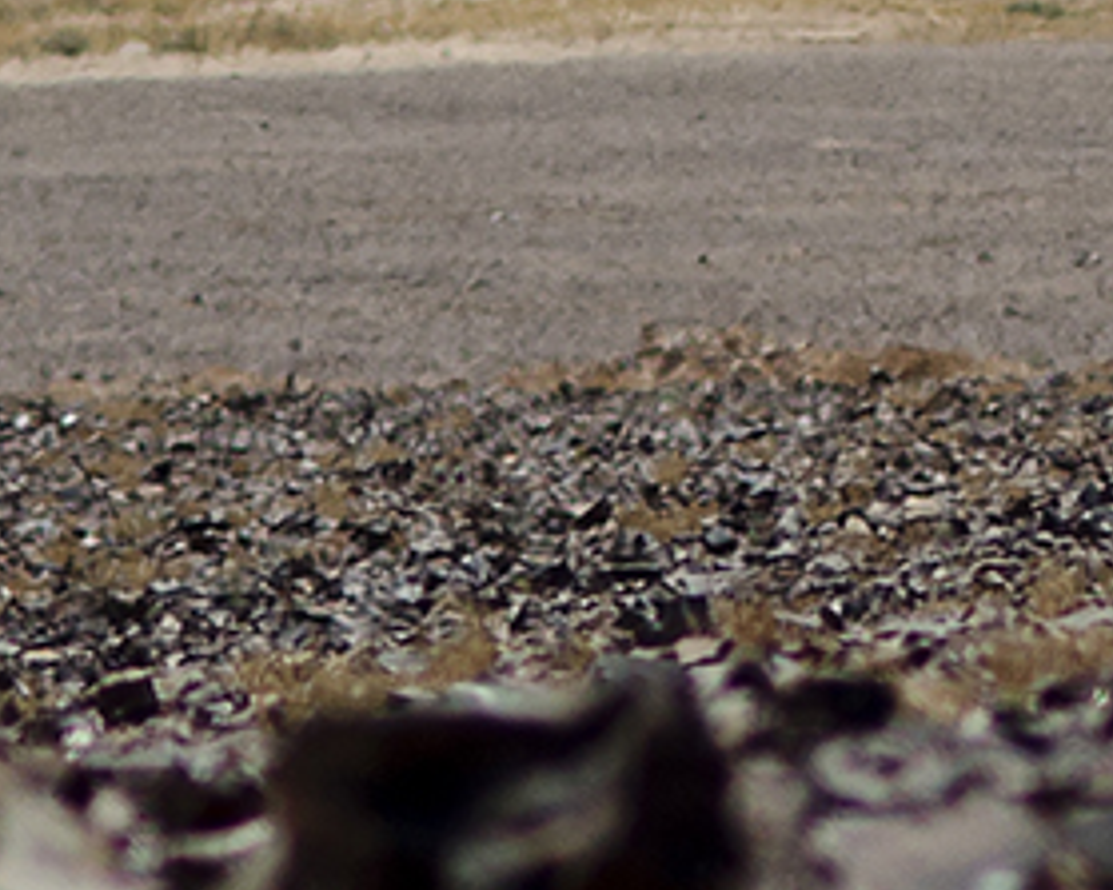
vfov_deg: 1.8
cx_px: 3199
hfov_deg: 2.2
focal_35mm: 856
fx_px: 28199
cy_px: -525
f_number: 2.8
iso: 100
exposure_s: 1/8000
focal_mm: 85
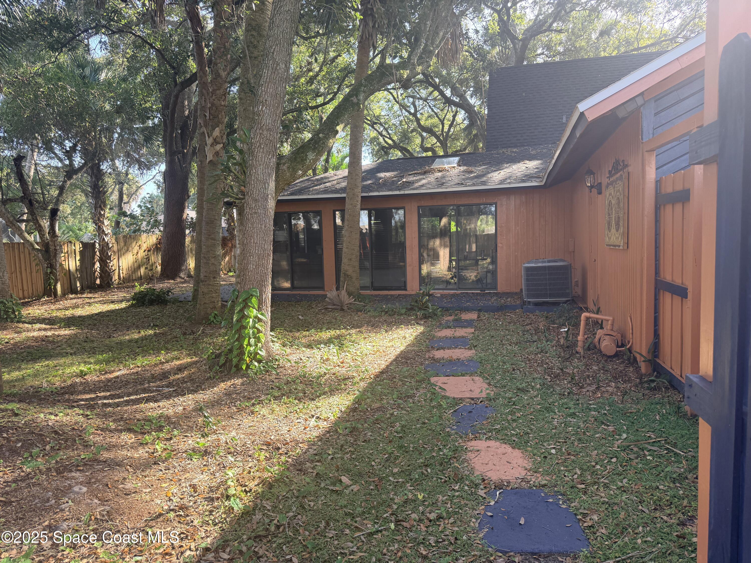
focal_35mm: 24
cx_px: 376
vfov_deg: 56.8
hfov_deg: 71.6
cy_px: 282
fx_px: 521
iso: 100
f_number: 1.78
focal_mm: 6.76
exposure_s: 1/305
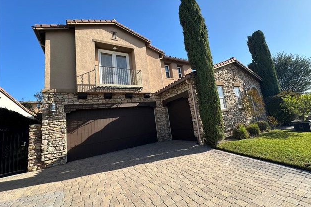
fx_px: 130
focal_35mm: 15
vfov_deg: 77.3
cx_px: 158
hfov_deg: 100.4
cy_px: 102
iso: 40
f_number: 2.2
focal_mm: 2.22
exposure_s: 1/739
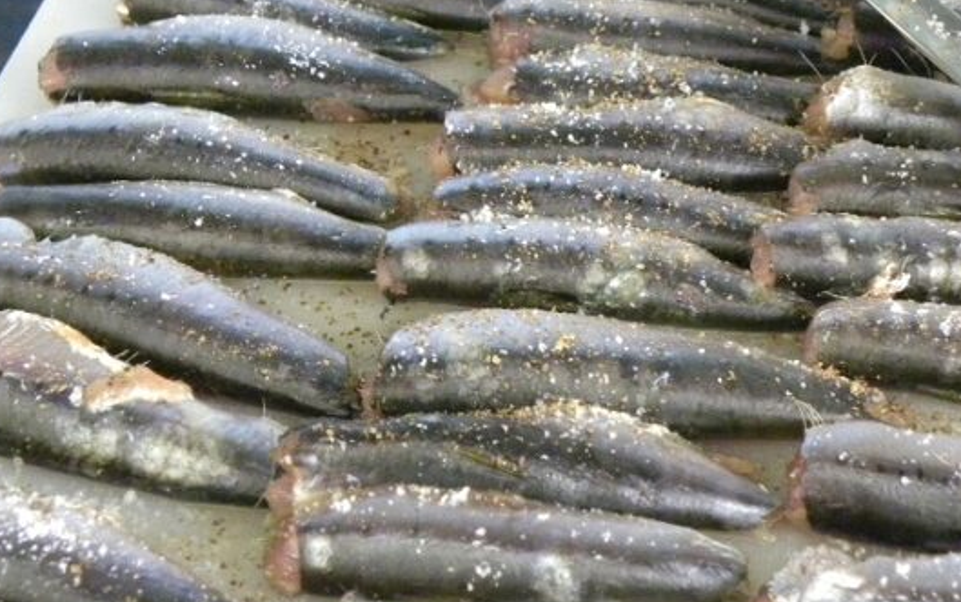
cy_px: 327
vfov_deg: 17.4
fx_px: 1965
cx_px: 574
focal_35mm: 75
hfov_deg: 27.4
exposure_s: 1/8.6
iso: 800
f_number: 3.5
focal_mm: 9.2
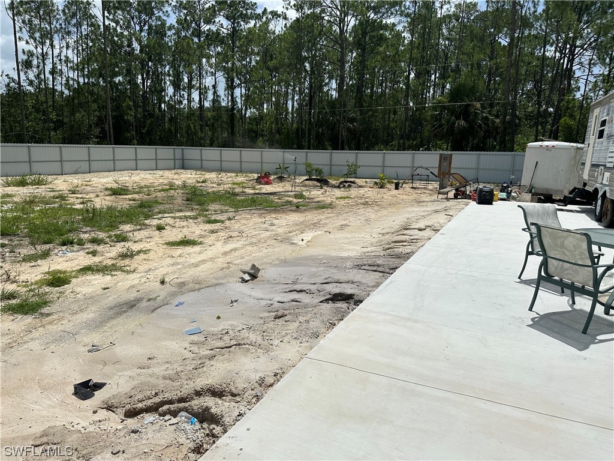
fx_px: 426
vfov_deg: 56.8
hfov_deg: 71.6
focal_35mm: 24
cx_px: 307
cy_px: 230
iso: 80
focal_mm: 6.86
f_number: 1.78
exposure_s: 1/13699
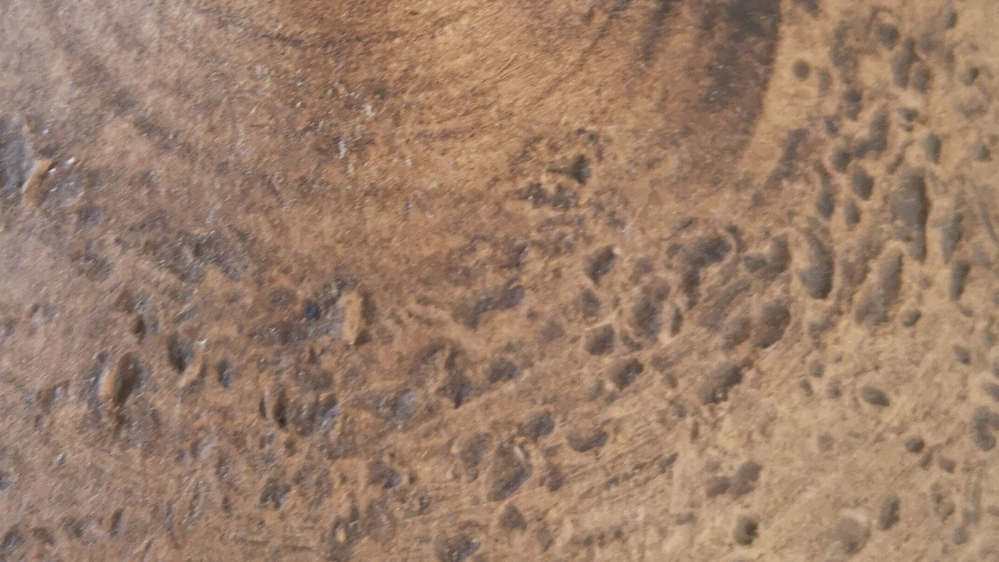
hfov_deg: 38.1
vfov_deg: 20.6
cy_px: -129
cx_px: 330
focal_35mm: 54
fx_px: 1430
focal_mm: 3.95
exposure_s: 1/33.3
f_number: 1.8
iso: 320
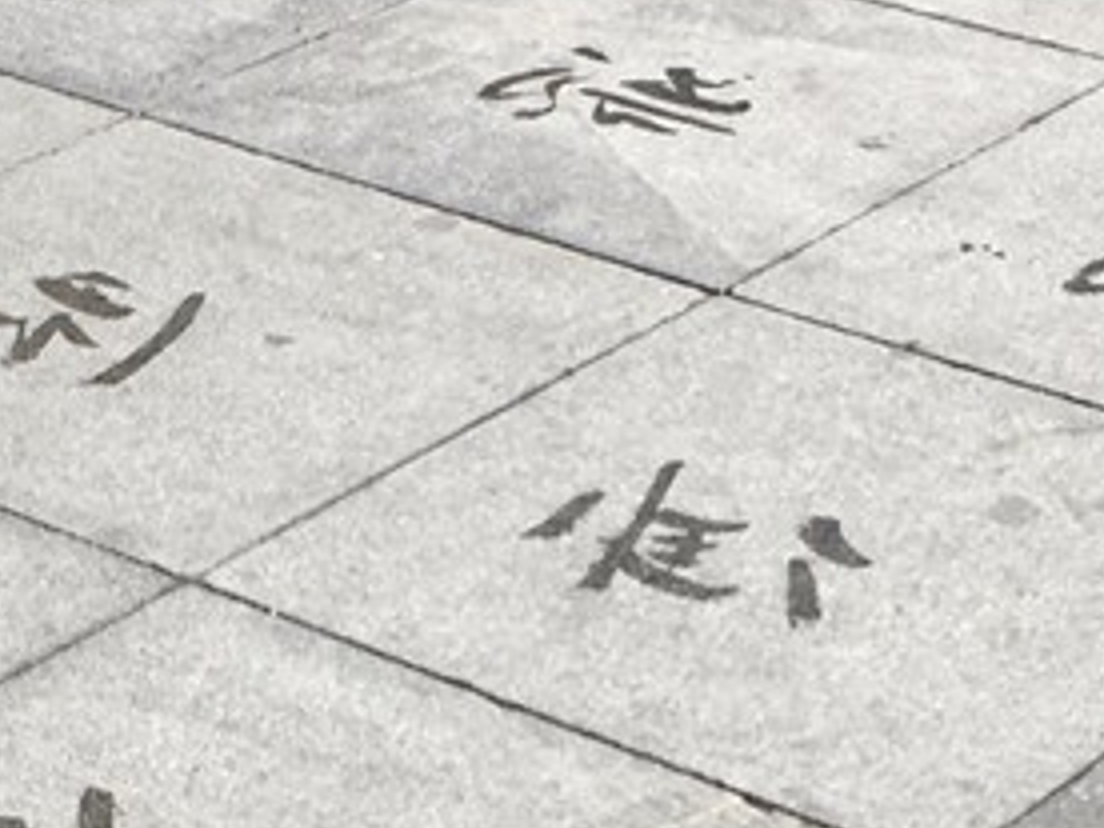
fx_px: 4018
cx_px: 428
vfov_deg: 11.5
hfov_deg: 15.6
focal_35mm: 126
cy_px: 1040
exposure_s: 1/466
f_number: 2.2
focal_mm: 4.15
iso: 25
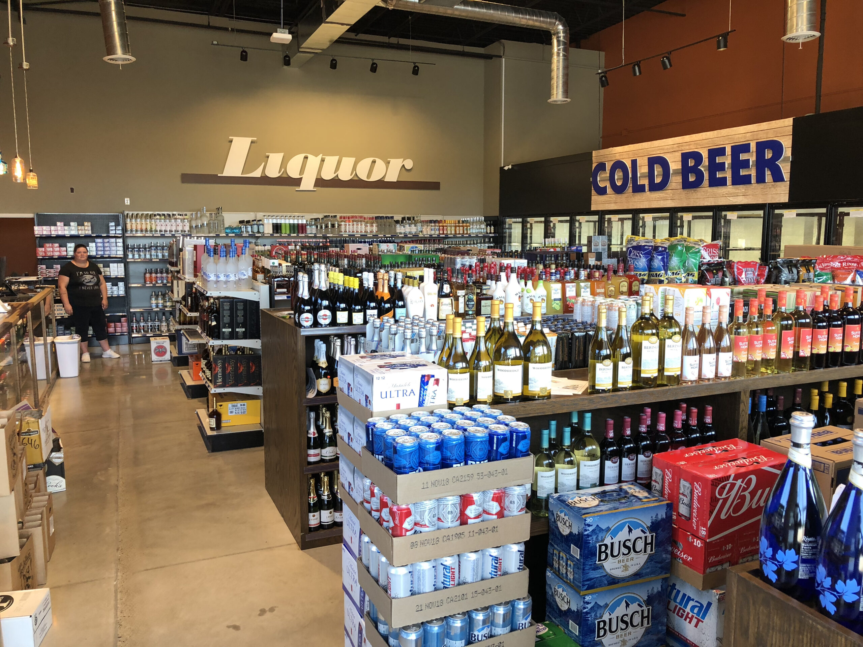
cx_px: 432
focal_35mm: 28
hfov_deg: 63.4
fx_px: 698
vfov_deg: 49.7
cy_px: 324
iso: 20
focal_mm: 4
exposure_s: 1/30
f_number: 1.8
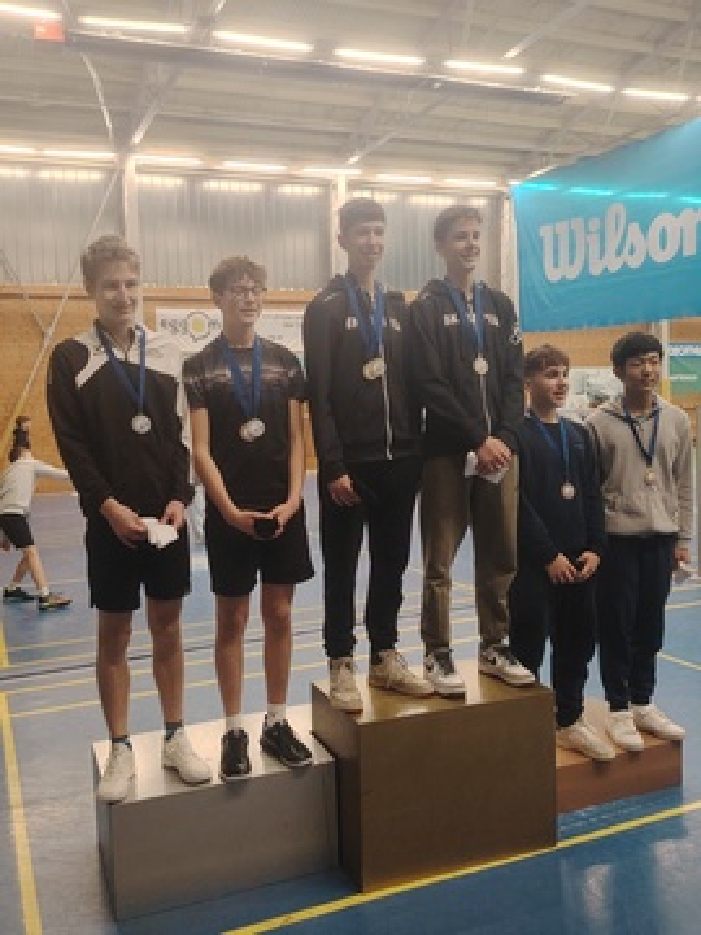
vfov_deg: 56.8
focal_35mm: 32
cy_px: 468
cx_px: 350
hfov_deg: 44.2
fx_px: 864
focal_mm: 5.25
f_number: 1.75
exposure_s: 1/100
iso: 1903
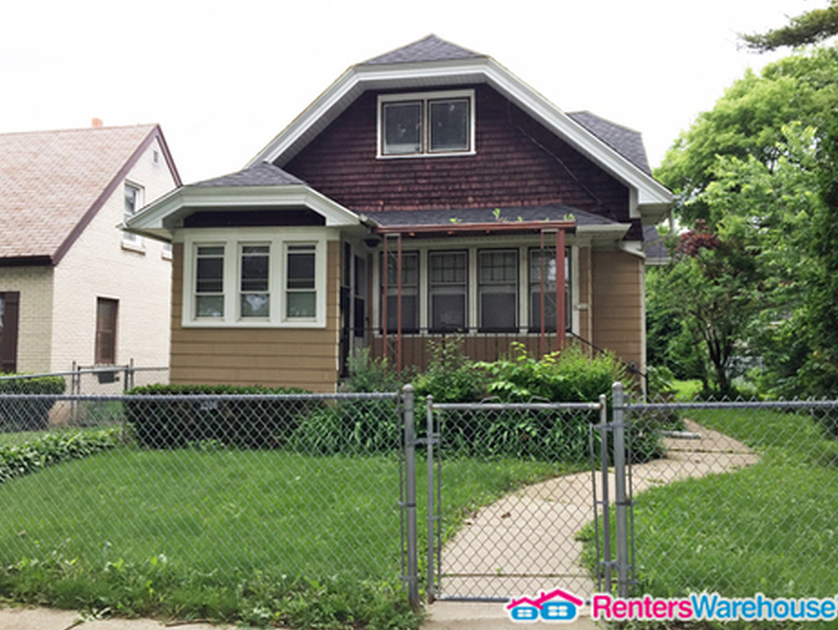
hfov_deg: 59.9
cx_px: 419
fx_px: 727
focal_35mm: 30
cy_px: 311
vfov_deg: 46.9
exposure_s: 1/618
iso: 32
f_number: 2.2
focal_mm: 4.15
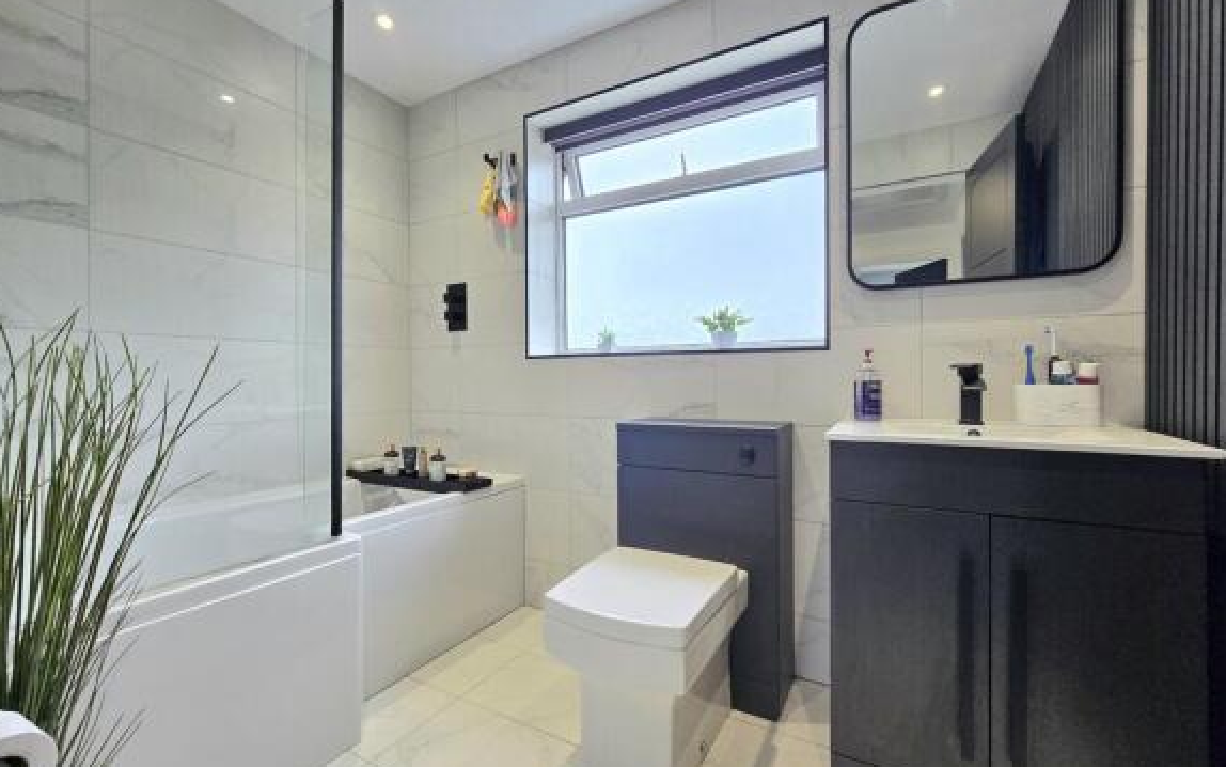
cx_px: 608
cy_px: 373
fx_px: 468
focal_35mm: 14
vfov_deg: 78.6
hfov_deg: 105.3
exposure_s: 1/101
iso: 80
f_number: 2.2
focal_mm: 2.2
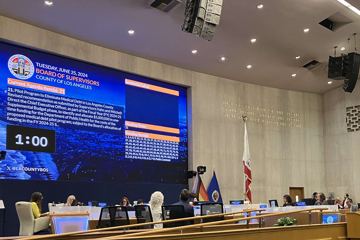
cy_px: 179
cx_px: 257
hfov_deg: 43.5
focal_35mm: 44
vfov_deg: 30.0
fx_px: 440
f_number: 1.8
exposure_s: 1/56
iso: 320
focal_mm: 3.99
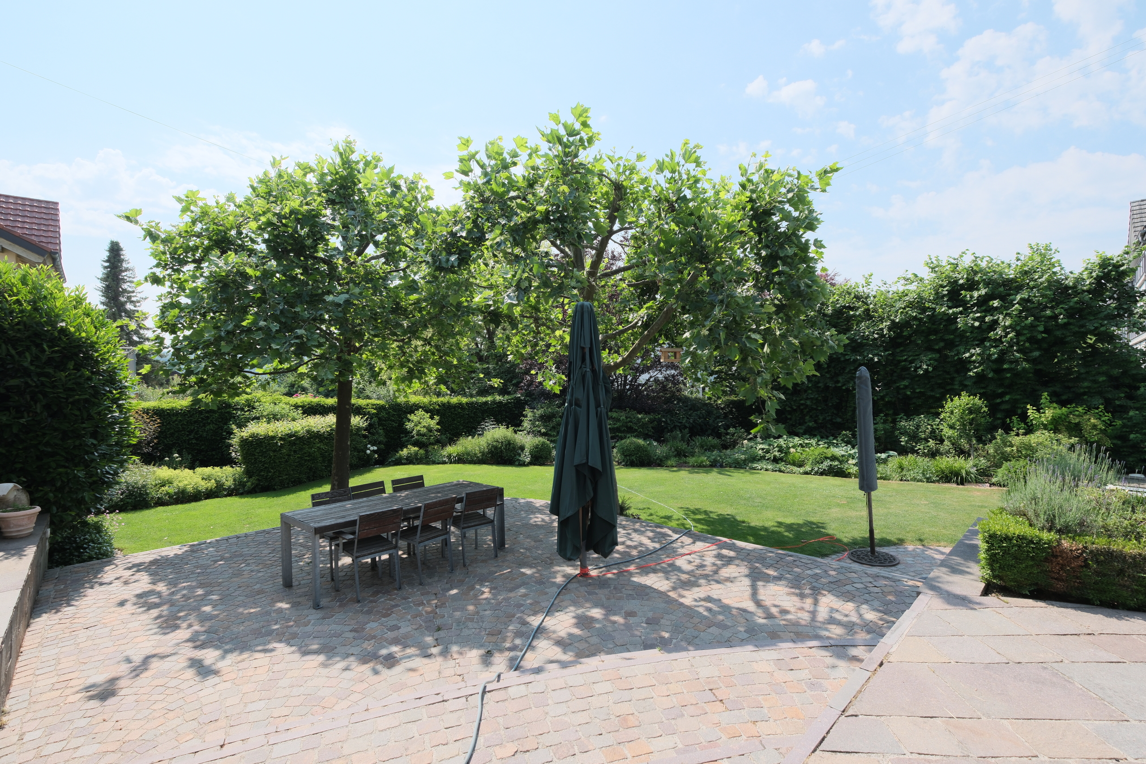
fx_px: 477
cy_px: 382
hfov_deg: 100.4
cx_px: 573
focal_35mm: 15
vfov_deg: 77.3
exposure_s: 1/210
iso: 125
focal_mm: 10
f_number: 5
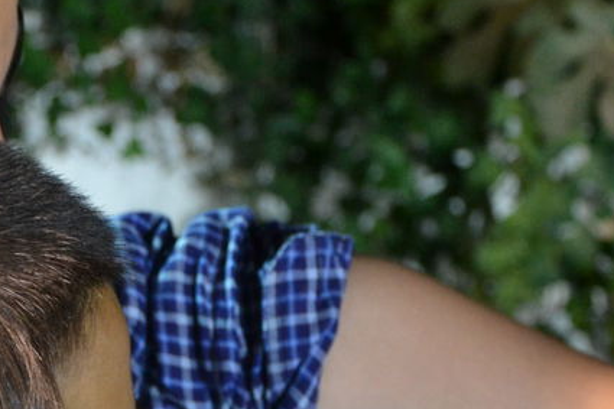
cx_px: -111
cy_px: 277
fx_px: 2864
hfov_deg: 12.0
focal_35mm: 168
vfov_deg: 8.2
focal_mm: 34
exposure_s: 1/15
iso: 1100
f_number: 4.2
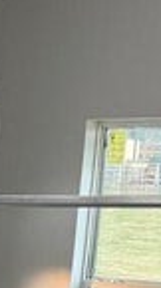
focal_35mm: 185
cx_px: -157
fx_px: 1411
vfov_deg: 10.2
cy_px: 679
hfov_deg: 6.3
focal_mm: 6.76
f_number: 1.78
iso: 160
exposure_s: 1/60
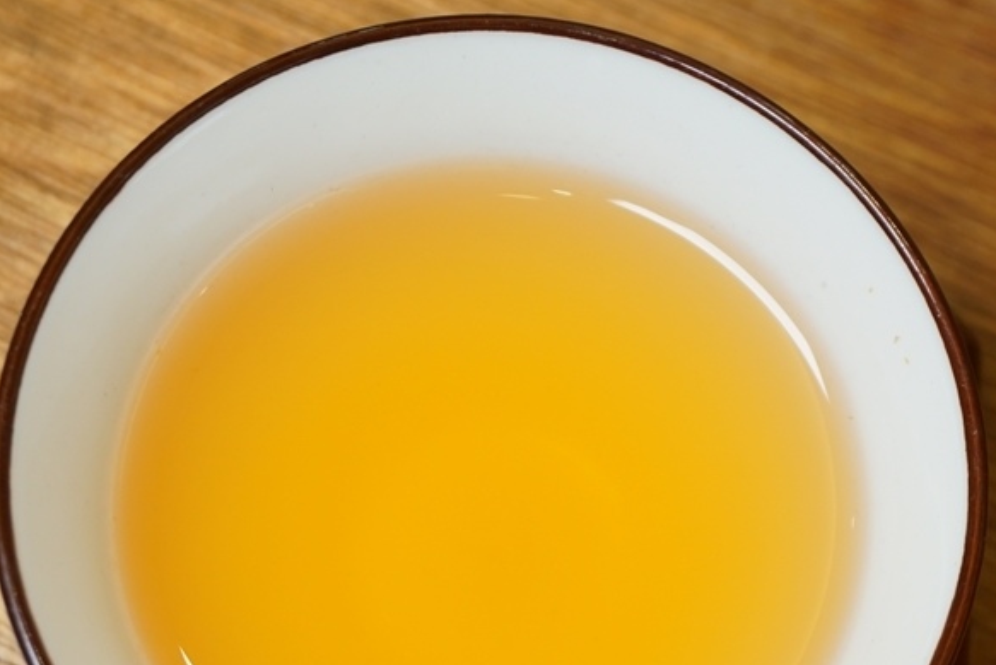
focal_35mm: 87
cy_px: 512
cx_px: 612
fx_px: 2404
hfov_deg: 23.4
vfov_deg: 15.7
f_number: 5
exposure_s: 1/60
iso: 400
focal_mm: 33
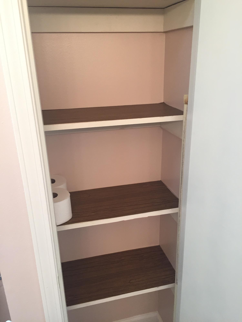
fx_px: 270
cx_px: 121
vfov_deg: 61.7
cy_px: 161
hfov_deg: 48.2
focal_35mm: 29
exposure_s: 1/30
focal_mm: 4.15
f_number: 2.2
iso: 50
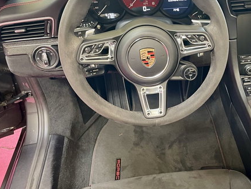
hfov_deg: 40.1
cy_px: 93
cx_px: 188
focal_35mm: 46
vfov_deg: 31.5
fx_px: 334
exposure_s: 1/50
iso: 250
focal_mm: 4.2
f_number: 1.6
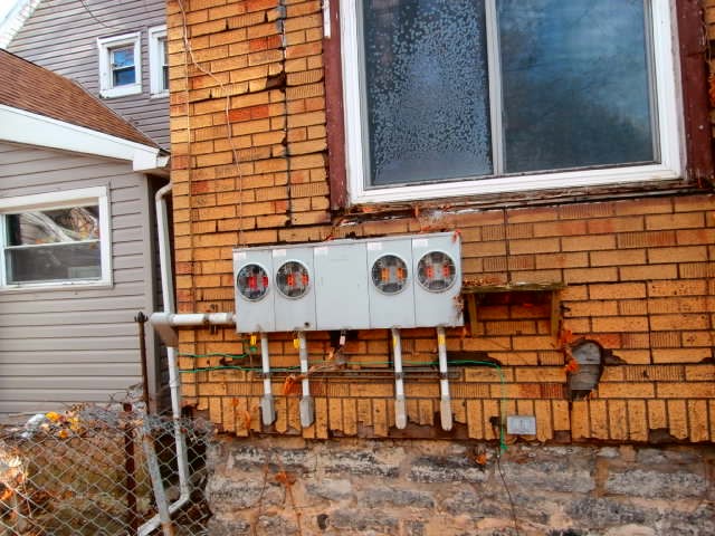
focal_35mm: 24
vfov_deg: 56.8
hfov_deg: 71.6
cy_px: 268
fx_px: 496
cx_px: 358
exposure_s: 1/125
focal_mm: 4.2
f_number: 3
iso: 100
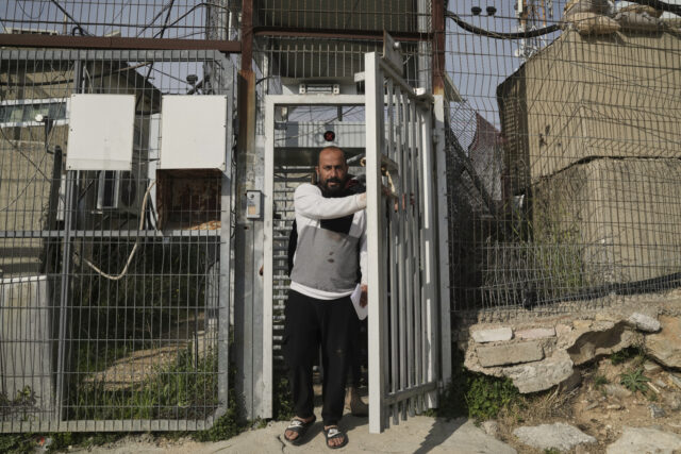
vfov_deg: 37.9
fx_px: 662
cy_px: 227
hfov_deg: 54.4
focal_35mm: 35
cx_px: 340
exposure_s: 1/2000
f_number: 9
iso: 500
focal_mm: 35
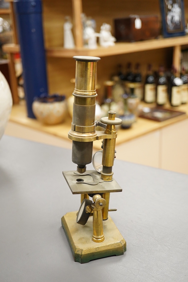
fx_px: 352
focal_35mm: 45
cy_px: 141
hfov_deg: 29.9
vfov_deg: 43.6
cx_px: 94
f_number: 3.5
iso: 2500
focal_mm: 30
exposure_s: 1/320
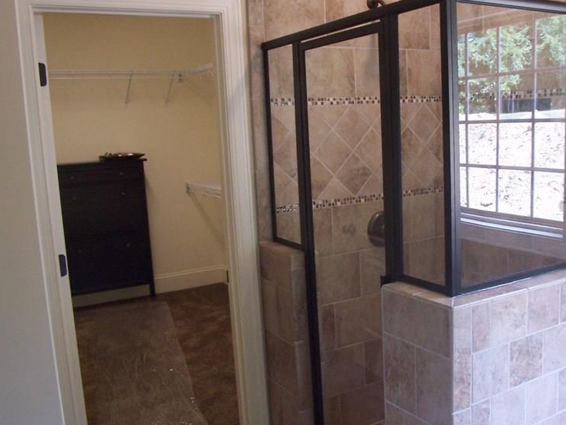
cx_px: 366
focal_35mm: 53
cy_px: 211
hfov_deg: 35.9
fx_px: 867
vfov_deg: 27.5
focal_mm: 6.3
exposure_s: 1/20
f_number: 2.8
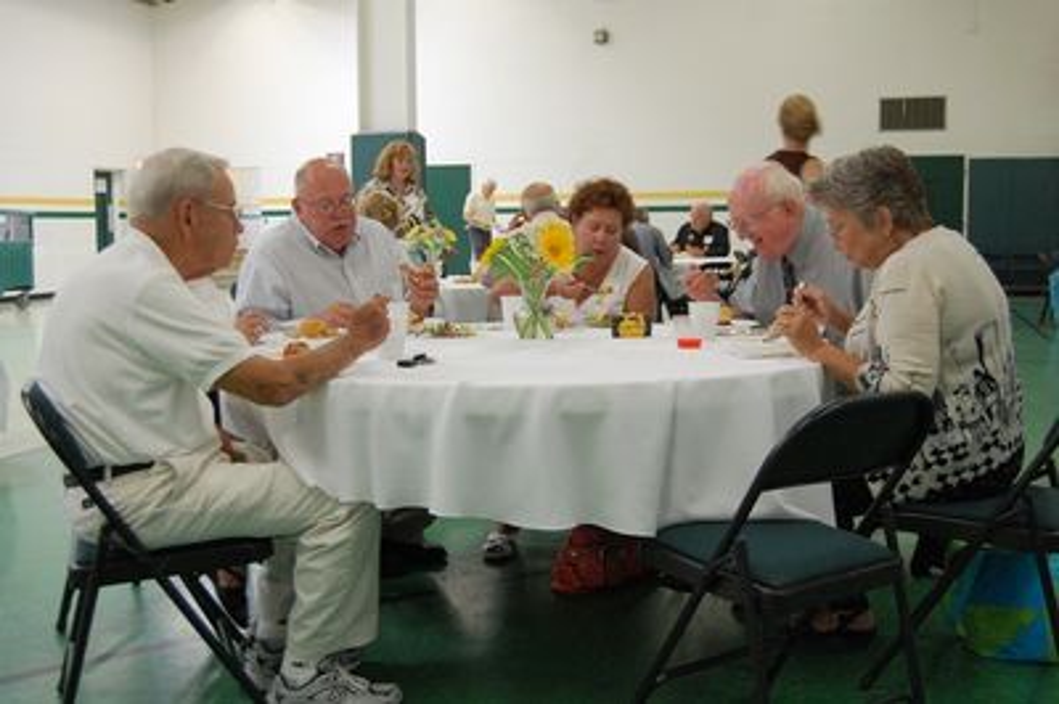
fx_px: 1146
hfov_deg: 49.6
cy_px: 352
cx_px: 530
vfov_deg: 34.2
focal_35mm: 39
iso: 800
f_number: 4.2
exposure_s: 1/40
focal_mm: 26
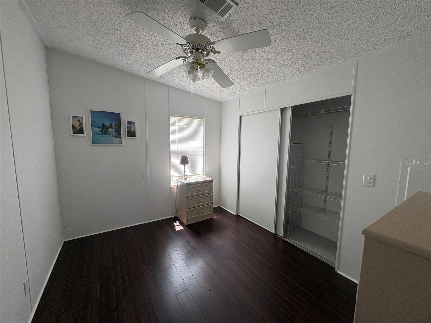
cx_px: 216
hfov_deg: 102.1
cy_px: 162
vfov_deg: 85.7
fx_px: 174
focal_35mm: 14
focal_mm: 2.22
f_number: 2.2
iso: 50
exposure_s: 1/99
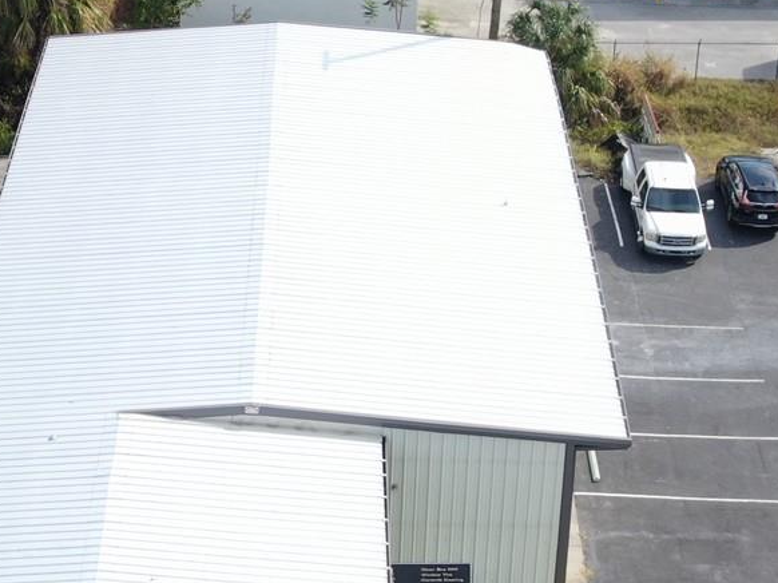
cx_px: 237
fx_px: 2224
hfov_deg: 19.8
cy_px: 338
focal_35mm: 99
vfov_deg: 14.9
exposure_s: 1/320
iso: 100
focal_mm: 6.21
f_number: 3.3
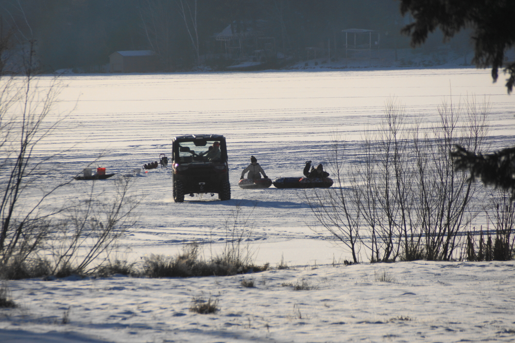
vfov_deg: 3.7
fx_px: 5363
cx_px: 258
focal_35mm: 375
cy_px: 172
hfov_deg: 5.5
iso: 100
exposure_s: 1/500
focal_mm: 250
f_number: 7.1
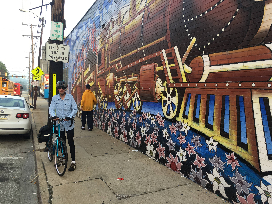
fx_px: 228
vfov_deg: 48.2
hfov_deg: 61.7
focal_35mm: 29
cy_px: 102
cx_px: 136
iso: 25
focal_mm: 4.15
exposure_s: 1/120
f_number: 2.2
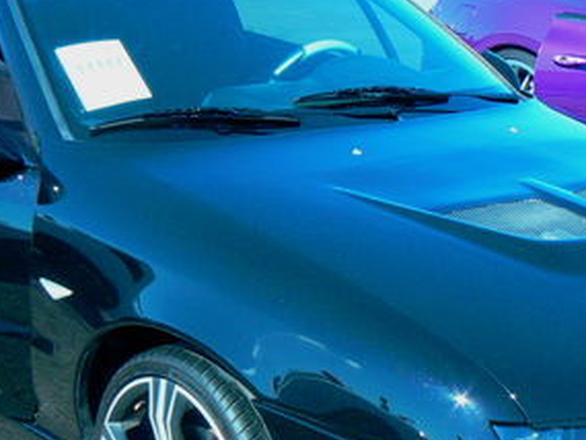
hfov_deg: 23.5
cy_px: 269
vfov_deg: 17.8
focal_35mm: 83
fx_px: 1406
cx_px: 317
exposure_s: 1/100
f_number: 5.6
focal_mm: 6
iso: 80
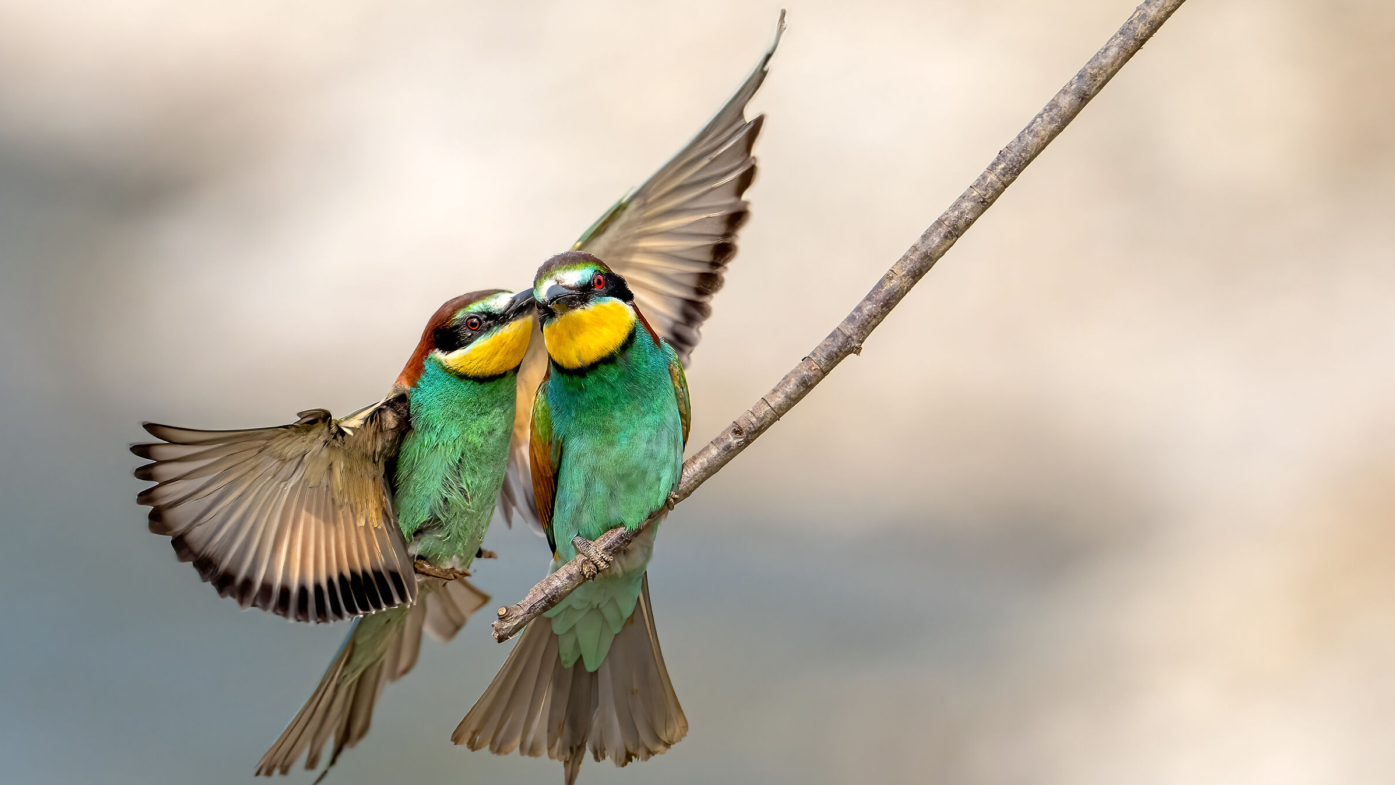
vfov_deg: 1.9
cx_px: 697
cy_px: 428
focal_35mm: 630
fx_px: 23305
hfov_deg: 3.4
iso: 640
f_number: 8
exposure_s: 1/2000
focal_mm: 600
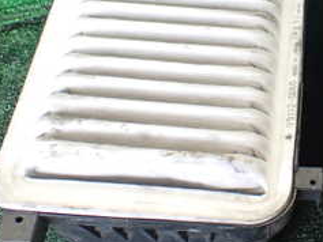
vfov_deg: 19.2
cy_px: 54
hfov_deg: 24.3
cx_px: 335
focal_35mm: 76
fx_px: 710
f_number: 2.3
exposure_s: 1/125
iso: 400
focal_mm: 5.4
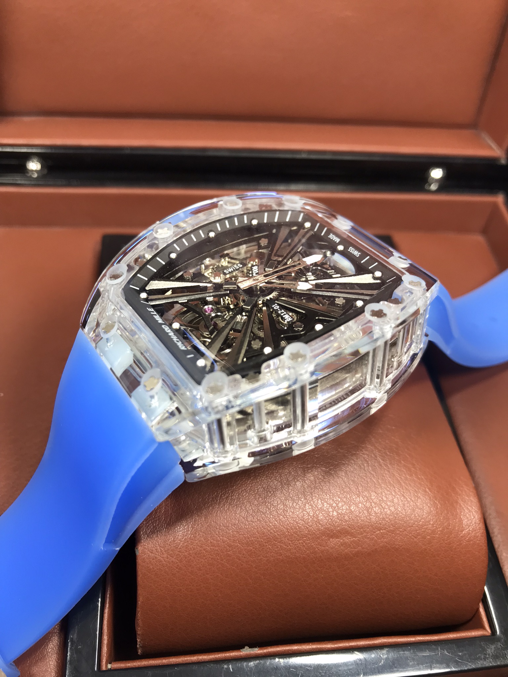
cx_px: 254
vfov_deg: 63.4
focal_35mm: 28
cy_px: 338
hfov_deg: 49.7
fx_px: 548
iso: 25
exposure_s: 1/50
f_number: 1.8
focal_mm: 3.99
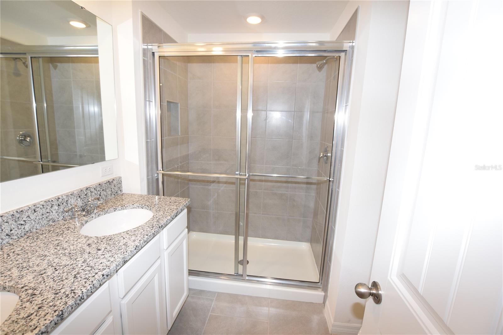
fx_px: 210
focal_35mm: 15
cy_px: 168
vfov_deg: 77.3
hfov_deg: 100.4
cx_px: 252
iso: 800
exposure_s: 1/125
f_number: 5.6
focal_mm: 10
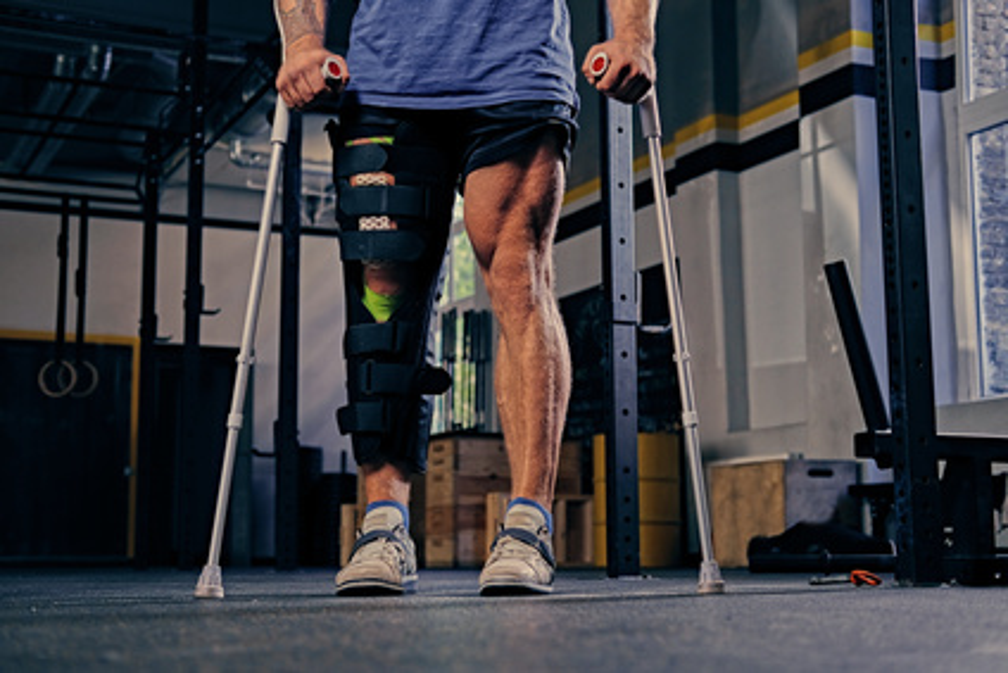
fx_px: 1484
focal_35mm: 53
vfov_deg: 25.5
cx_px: 504
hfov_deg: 37.5
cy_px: 336
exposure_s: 1/125
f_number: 2.8
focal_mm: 35
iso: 250
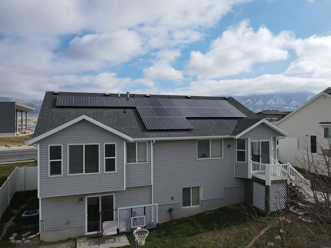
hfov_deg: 69.4
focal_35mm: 25
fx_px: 239
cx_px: 161
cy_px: 120
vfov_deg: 54.9
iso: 100
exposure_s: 1/1000
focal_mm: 4.5
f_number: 2.8
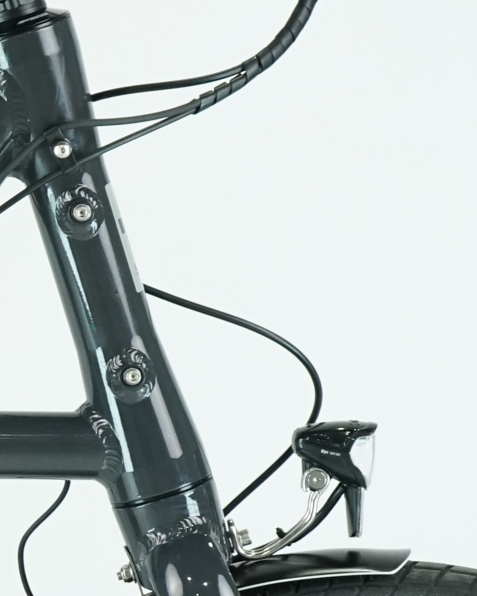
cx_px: -548
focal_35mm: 289
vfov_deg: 6.7
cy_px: 524
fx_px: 5101
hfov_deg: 5.2
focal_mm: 61
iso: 1600
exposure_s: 1/200
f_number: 5.6
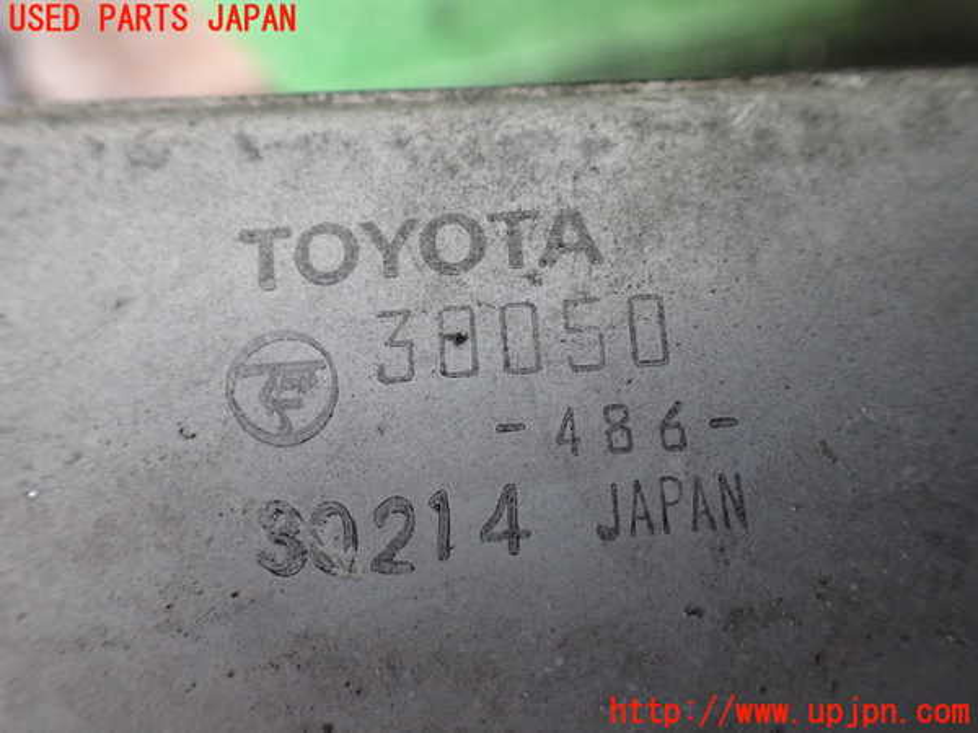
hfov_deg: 60.0
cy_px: 366
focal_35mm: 30
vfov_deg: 46.8
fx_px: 848
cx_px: 489
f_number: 2.3
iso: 400
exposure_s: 1/125
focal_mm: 5.4
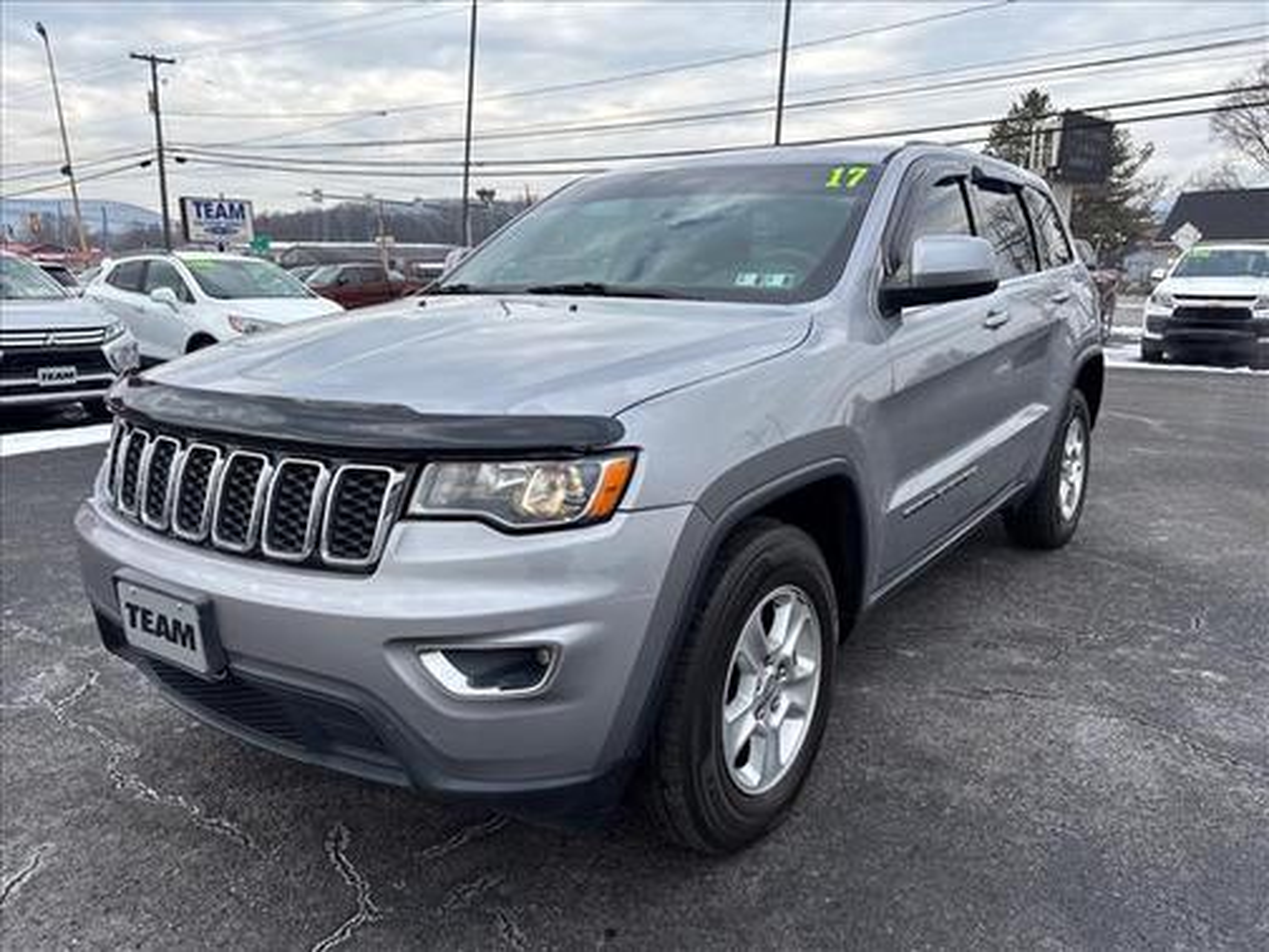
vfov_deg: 53.1
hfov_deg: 67.3
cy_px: 476
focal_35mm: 26
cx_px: 634
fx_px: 953
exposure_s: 1/865
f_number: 1.6
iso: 50
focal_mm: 5.96
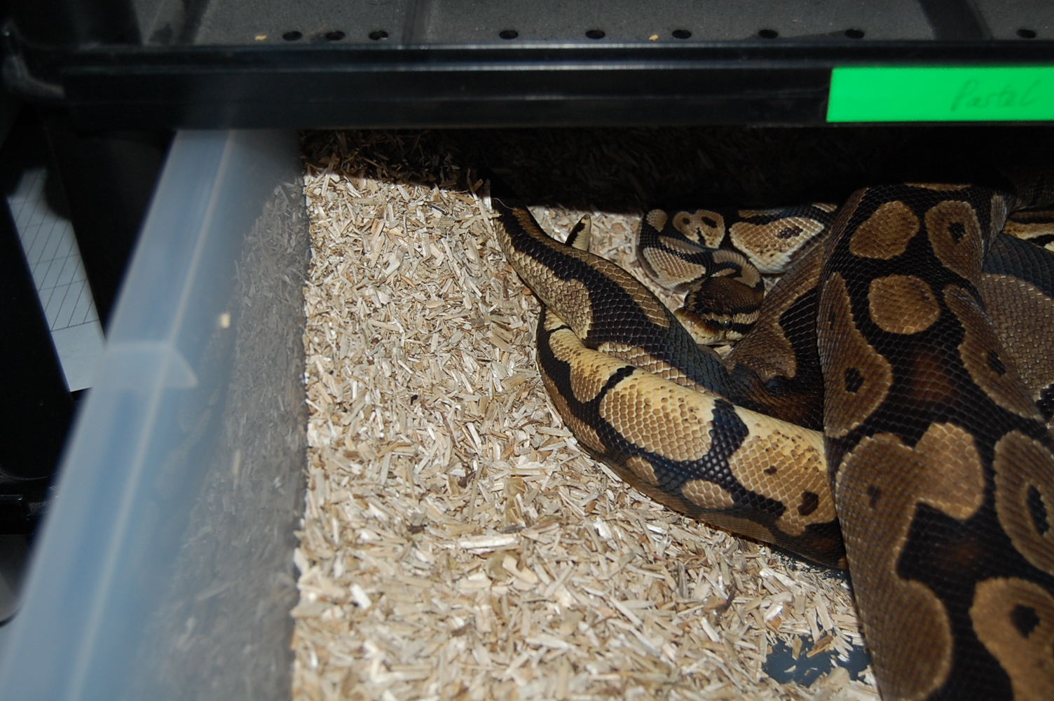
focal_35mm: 48
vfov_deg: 28.0
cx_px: 527
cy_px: 350
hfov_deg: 41.1
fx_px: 1404
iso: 400
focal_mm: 32
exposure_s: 1/60
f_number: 4.5
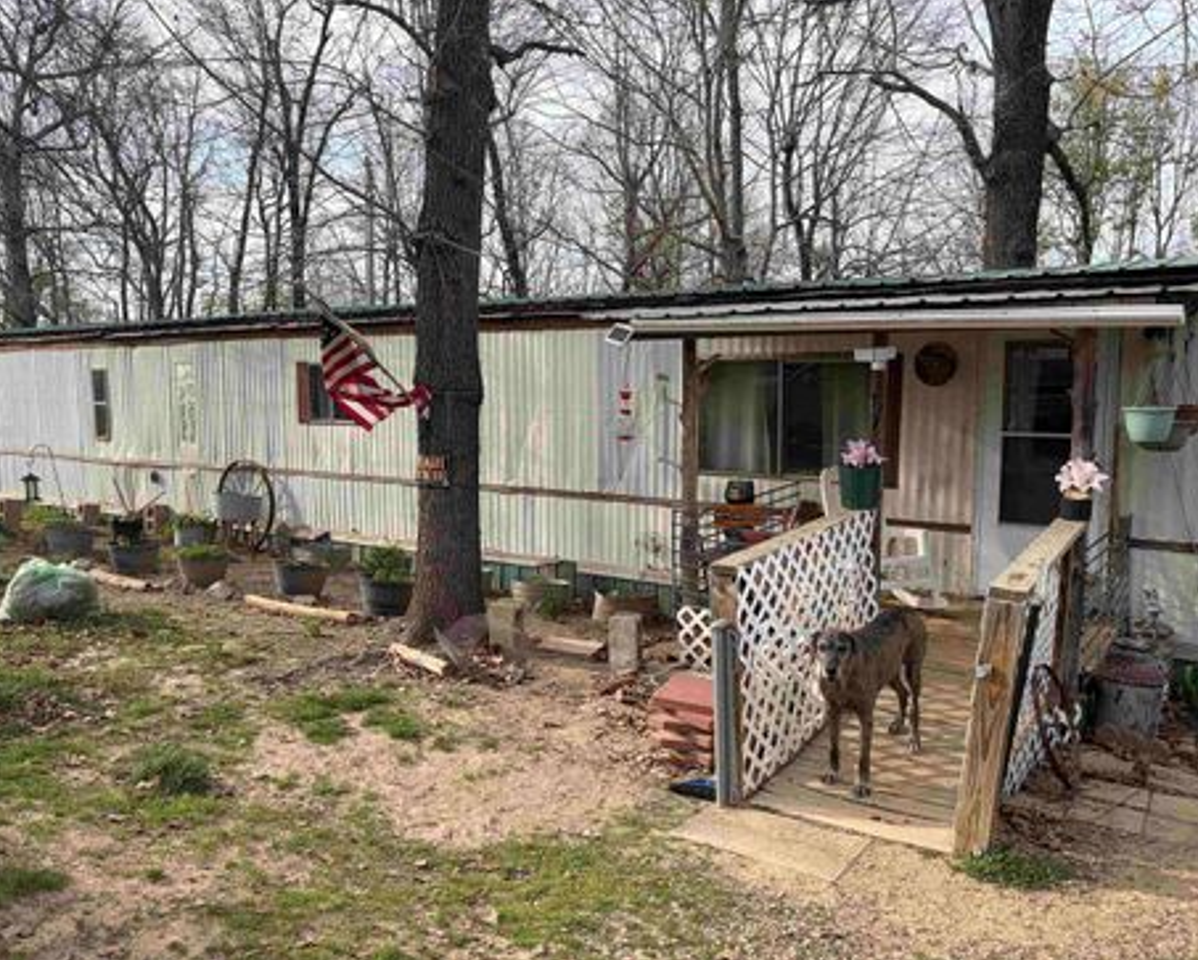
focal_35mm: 28
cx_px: 569
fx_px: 993
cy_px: 477
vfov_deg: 51.6
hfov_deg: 62.1
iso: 50
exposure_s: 1/1196
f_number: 1.6
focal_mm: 5.96
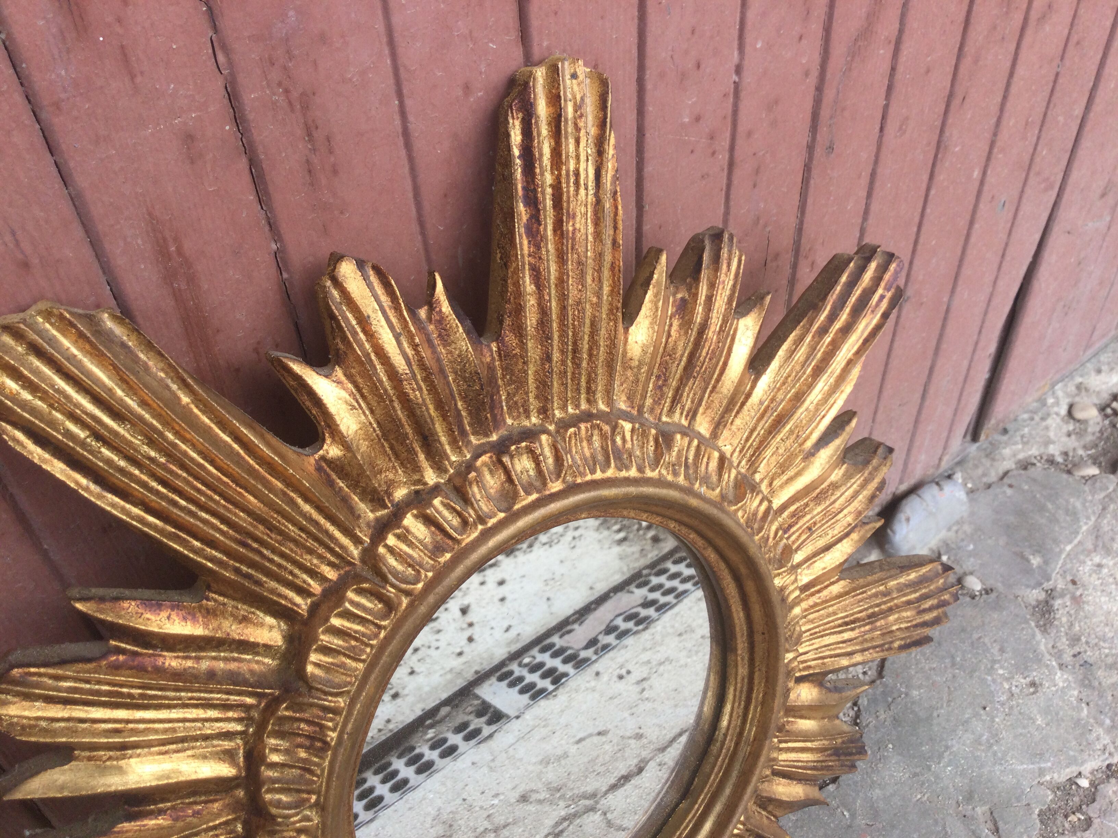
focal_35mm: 31
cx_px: 559
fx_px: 1001
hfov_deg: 58.4
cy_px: 419
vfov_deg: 45.4
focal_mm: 3.3
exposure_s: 1/197
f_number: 2.4
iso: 25
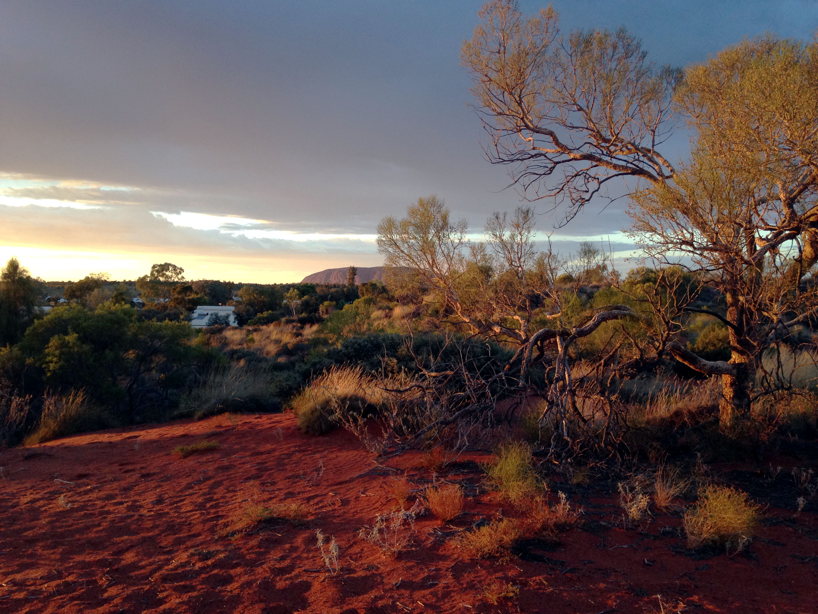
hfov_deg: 55.4
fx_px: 780
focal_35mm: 33
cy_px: 307
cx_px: 409
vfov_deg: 42.9
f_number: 2.4
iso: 80
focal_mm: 4.12
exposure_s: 1/120
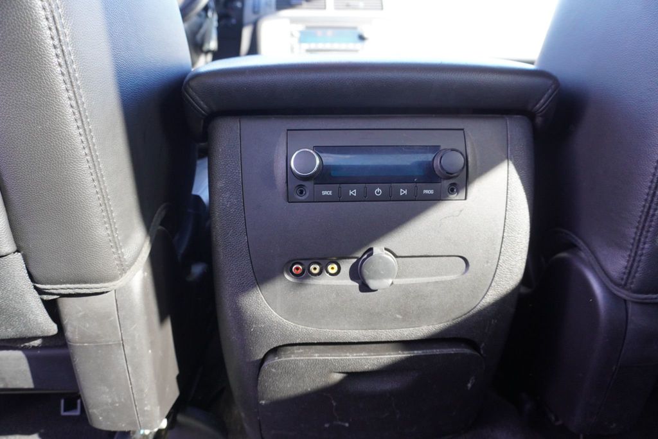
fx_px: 439
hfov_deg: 73.7
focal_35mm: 24
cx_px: 329
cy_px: 220
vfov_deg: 53.2
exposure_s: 1/160
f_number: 4
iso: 1000
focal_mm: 16
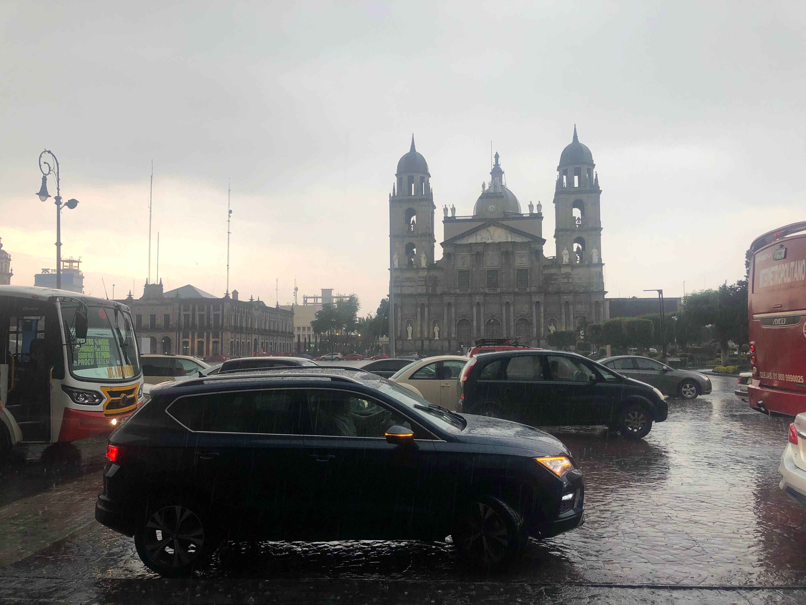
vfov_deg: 49.7
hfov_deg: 63.4
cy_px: 302
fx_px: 652
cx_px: 403
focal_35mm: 28
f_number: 1.8
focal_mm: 3.99
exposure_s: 1/120
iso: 25
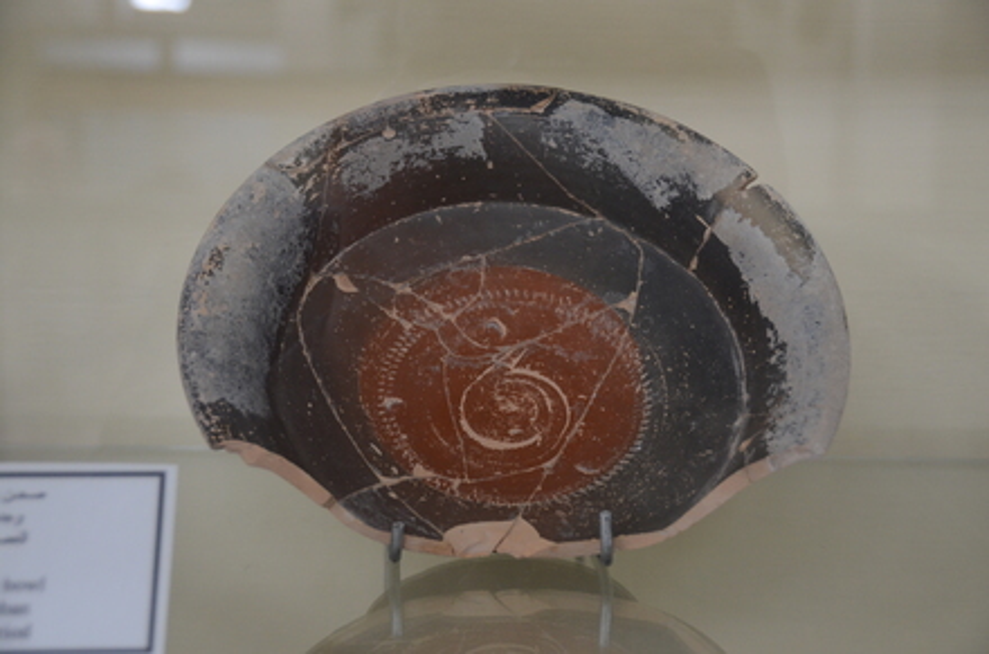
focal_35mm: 75
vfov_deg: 18.1
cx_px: 494
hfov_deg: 27.1
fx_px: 2055
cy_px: 327
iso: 1250
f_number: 5.6
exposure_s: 1/125
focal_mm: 50
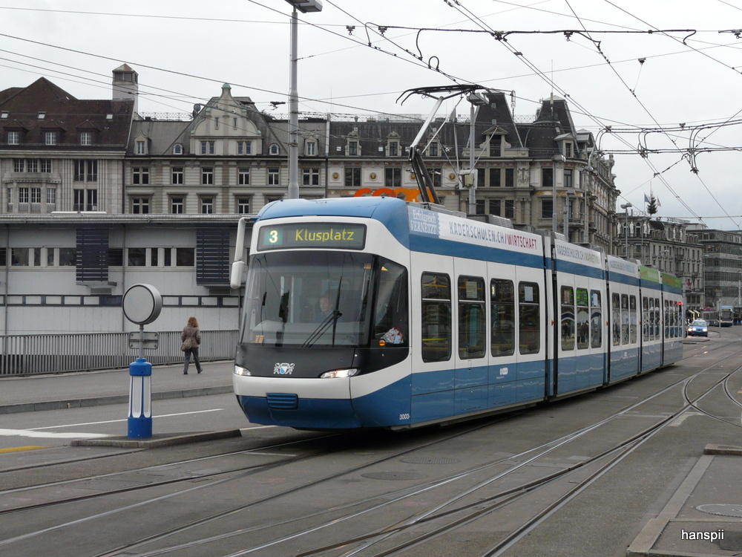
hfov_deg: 32.7
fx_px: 1265
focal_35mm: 59
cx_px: 371
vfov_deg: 24.8
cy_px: 278
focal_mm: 9.8
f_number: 3.2
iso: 200
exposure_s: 1/200
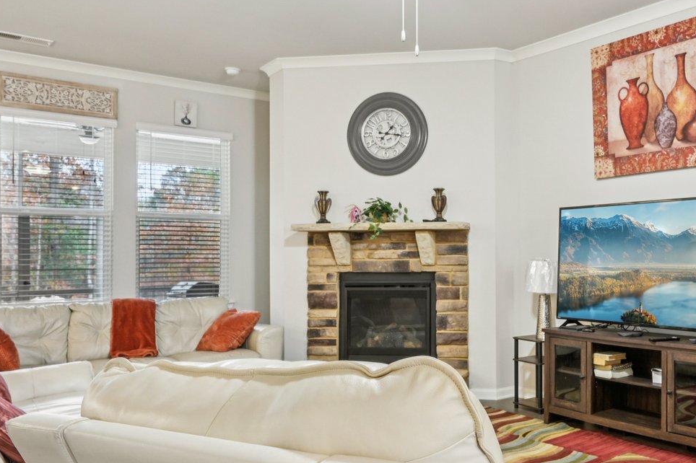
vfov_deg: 38.9
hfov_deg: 53.3
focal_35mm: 34
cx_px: 523
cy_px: 234
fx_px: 657
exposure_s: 1/10
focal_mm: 16
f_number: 8
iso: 400
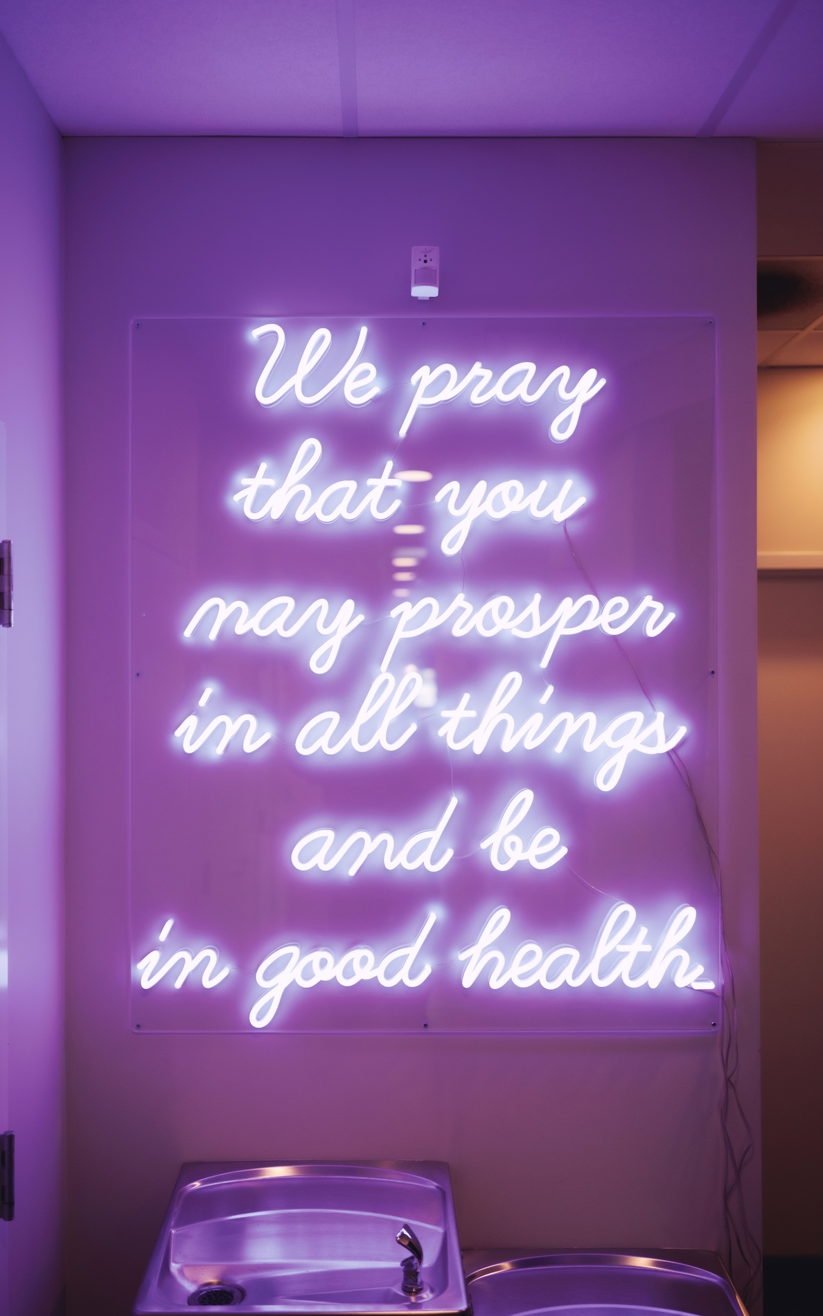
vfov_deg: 54.0
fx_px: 1292
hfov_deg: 35.3
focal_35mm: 36
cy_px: 662
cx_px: 382
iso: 500
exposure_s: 1/320
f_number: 1.8
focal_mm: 35
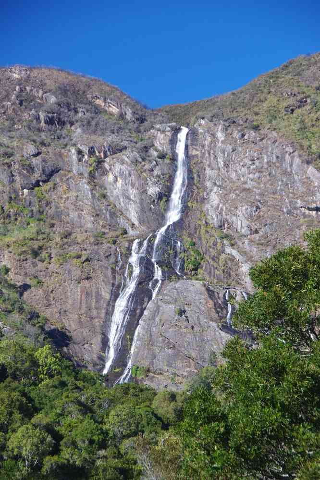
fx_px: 2000
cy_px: 240
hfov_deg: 9.1
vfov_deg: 13.7
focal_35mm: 150
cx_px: 160
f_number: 9
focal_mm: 100
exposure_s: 1/125
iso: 400
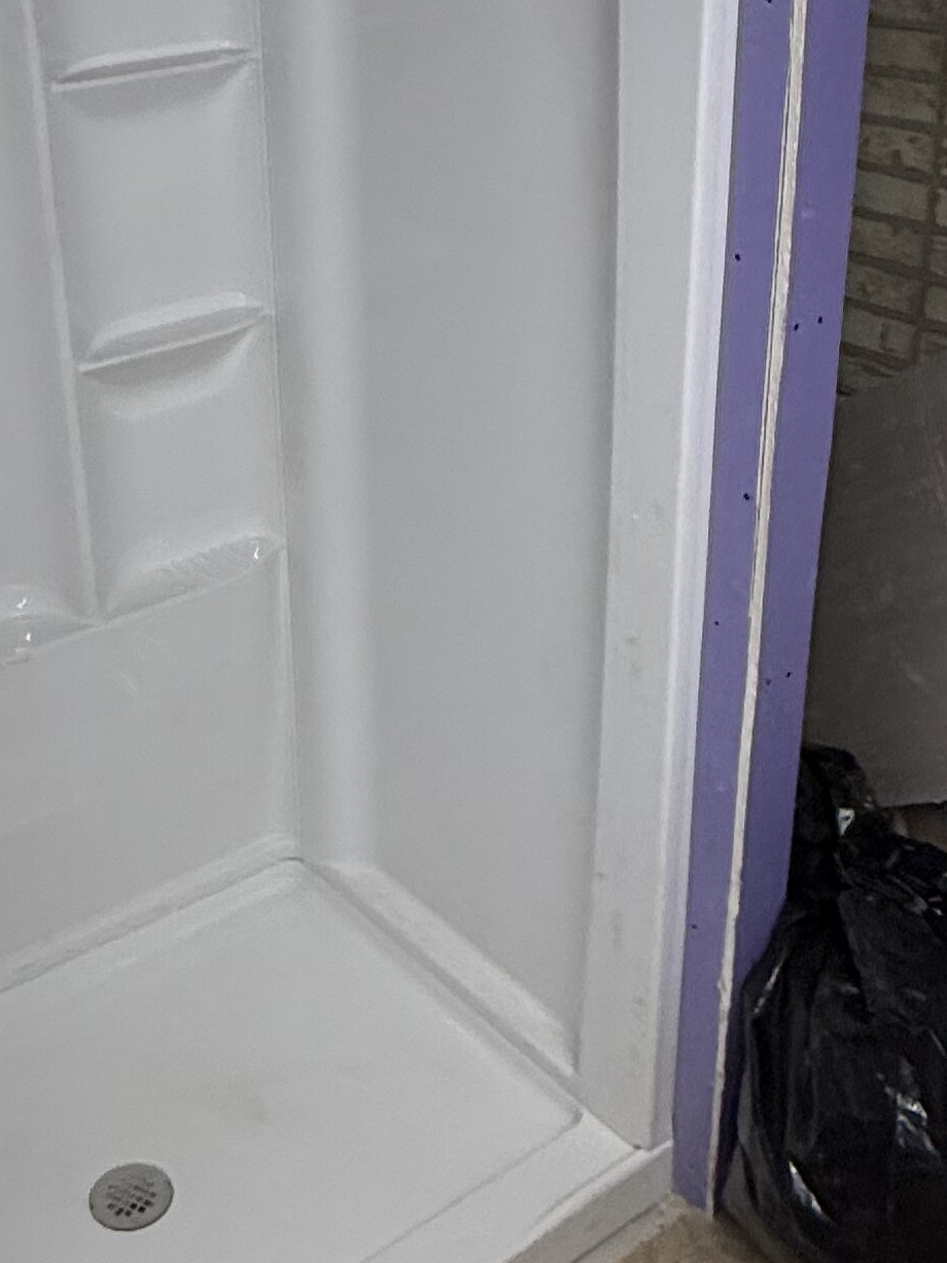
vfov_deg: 40.7
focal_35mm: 46
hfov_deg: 31.4
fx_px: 1678
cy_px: 407
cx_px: 359
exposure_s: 1/120
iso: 160
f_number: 2.2
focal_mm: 2.22
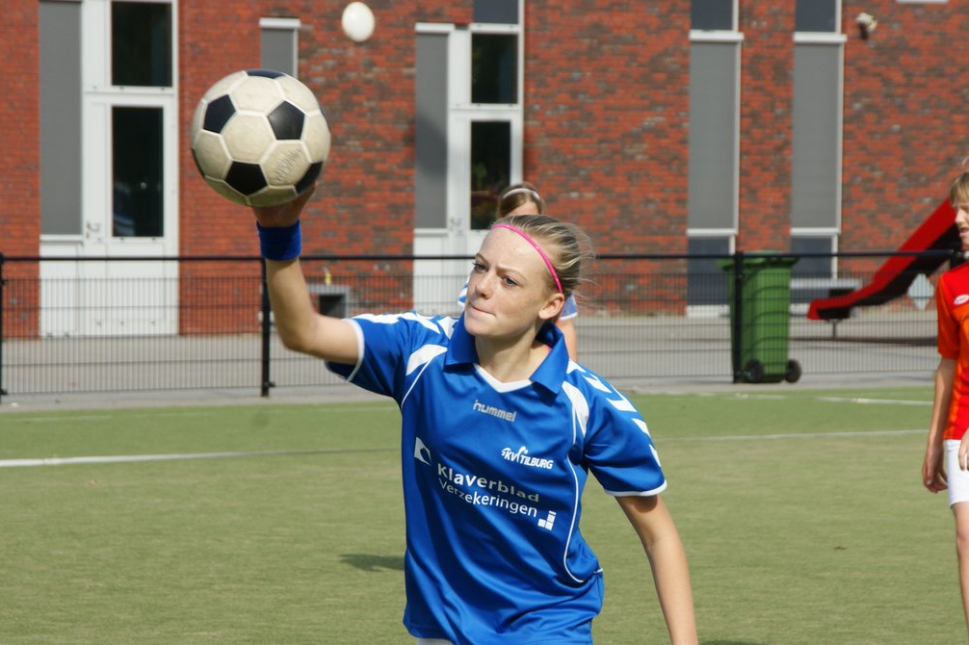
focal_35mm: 242
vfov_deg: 5.7
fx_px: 6500
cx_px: 518
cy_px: 349
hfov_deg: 8.5
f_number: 10
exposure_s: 1/400
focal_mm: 135
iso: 200
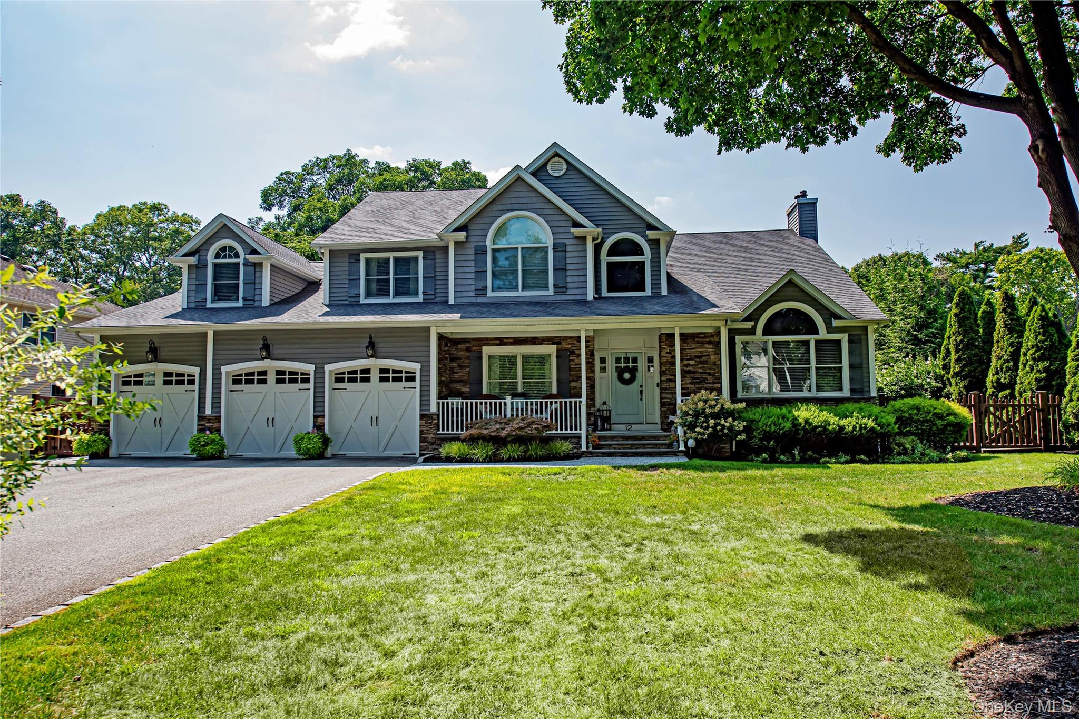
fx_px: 719
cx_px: 540
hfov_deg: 73.7
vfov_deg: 53.1
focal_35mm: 24
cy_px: 360
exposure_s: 1/1000
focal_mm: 24
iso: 400
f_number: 6.3
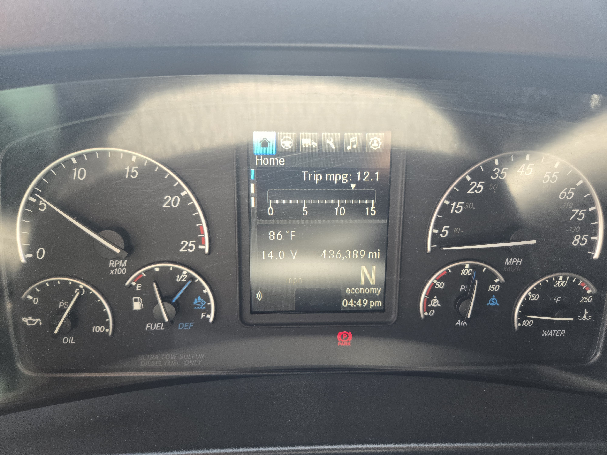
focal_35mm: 23
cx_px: 304
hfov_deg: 73.9
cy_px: 228
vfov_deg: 58.9
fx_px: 403
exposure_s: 1/180
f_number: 1.8
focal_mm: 5.4
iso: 160
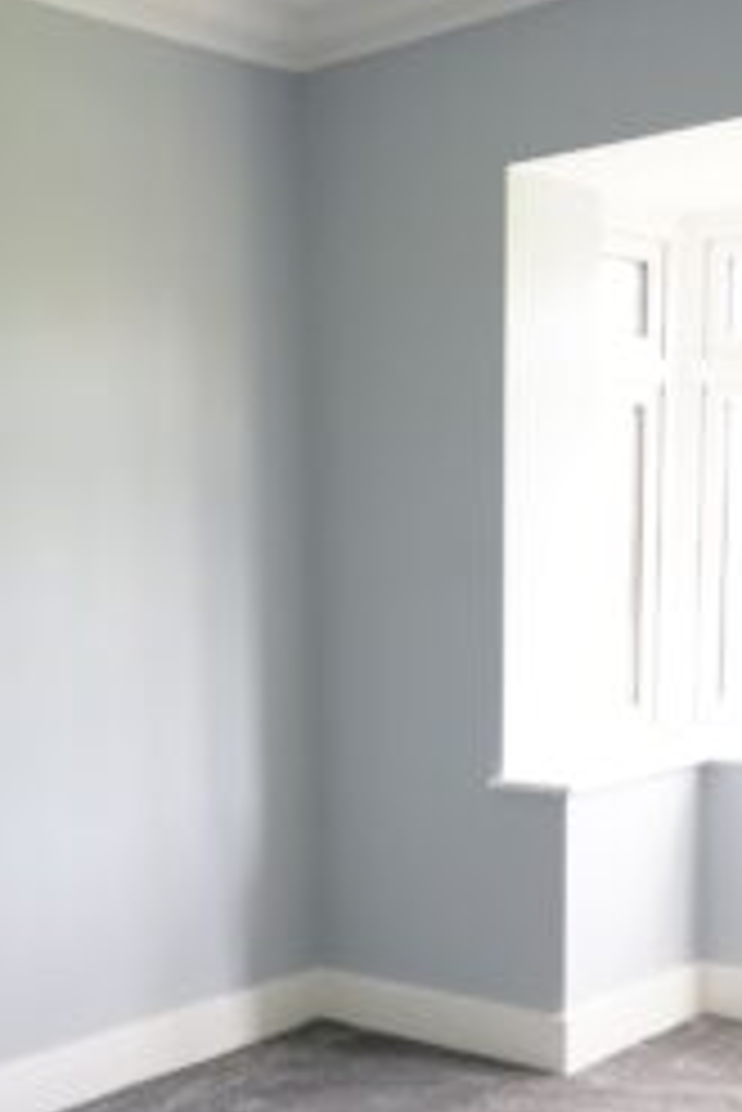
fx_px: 1574
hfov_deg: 26.2
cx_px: 198
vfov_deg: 37.9
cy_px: 828
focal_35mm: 51
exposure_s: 1/60
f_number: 4
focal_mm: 21
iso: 400
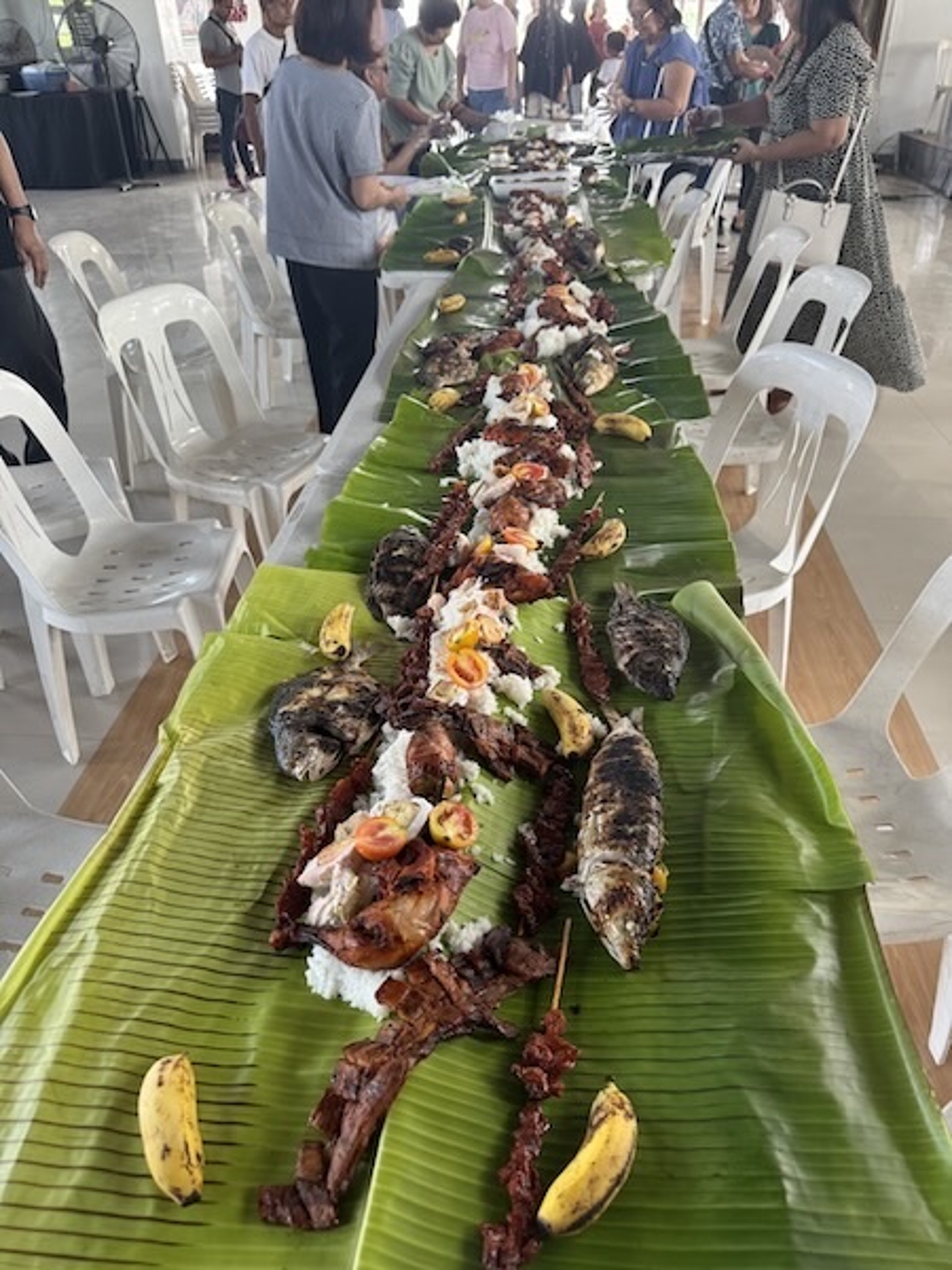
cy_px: 635
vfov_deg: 71.6
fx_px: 880
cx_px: 476
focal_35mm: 24
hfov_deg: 56.8
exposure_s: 1/121
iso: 200
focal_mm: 6.76
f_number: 1.78
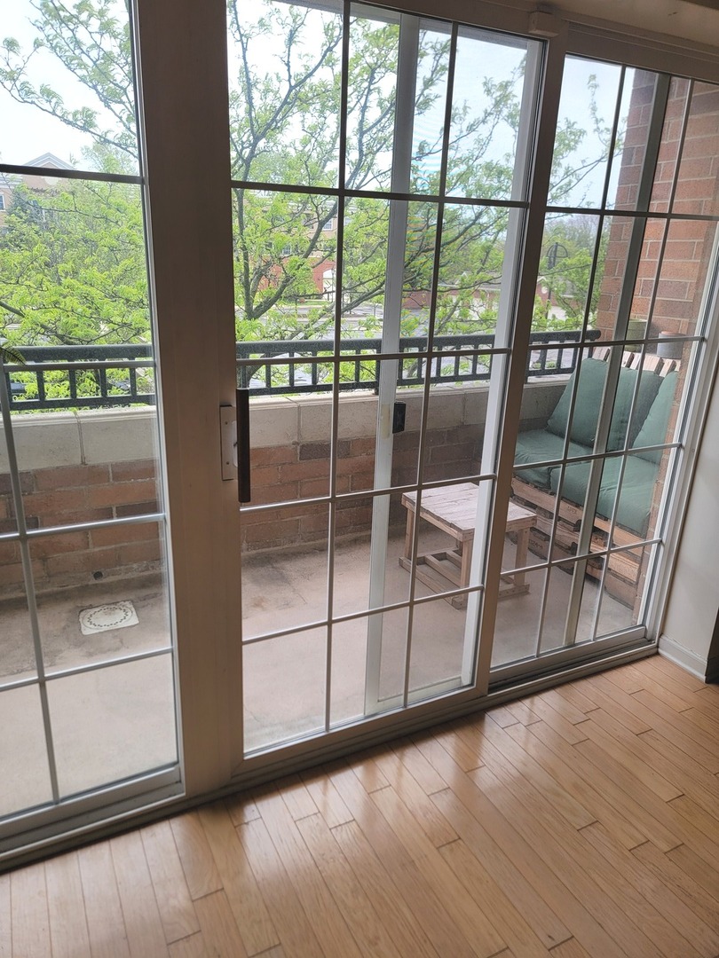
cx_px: 360
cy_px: 479
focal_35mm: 24
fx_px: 665
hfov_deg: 56.8
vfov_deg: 71.6
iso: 16
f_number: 1.8
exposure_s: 1/139
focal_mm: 6.7
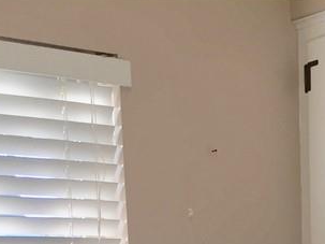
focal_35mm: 98
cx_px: 364
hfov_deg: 19.2
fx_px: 920
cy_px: 406
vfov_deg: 13.8
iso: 32
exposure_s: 1/60
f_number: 2.2
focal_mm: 4.15
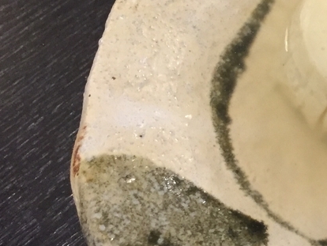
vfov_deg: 17.5
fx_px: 794
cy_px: 84
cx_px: 415
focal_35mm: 84
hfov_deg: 21.3
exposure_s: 1/30
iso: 160
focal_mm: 4.15
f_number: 2.2
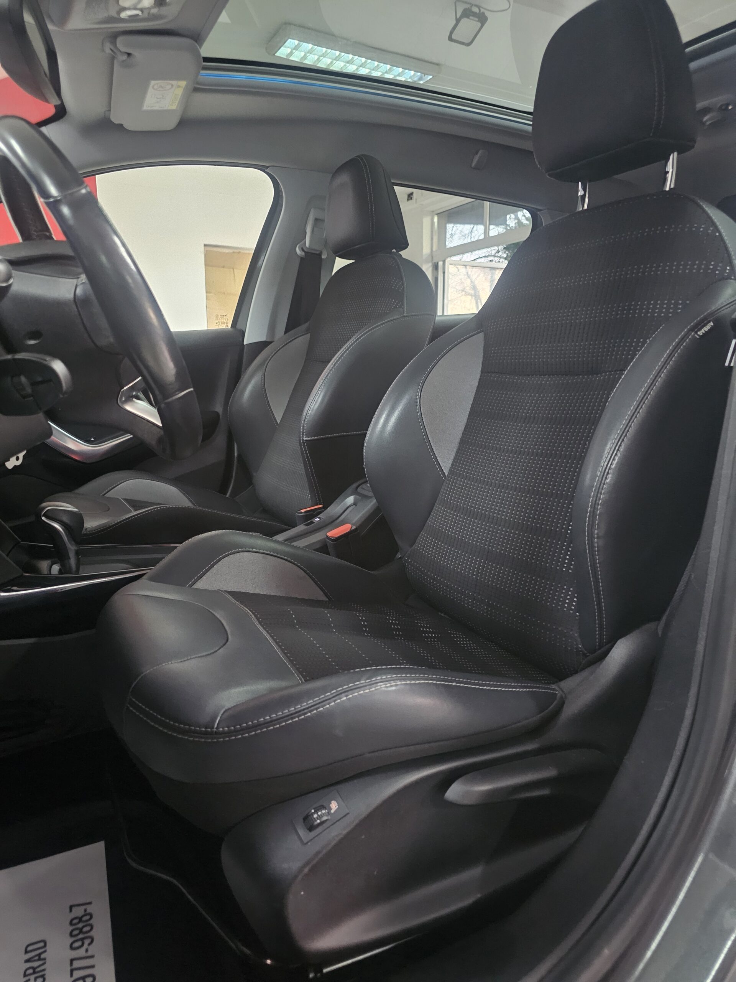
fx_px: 652
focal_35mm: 23
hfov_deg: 58.9
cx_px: 368
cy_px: 491
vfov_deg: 73.9
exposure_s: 1/25
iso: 1250
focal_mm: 6.3
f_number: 1.7
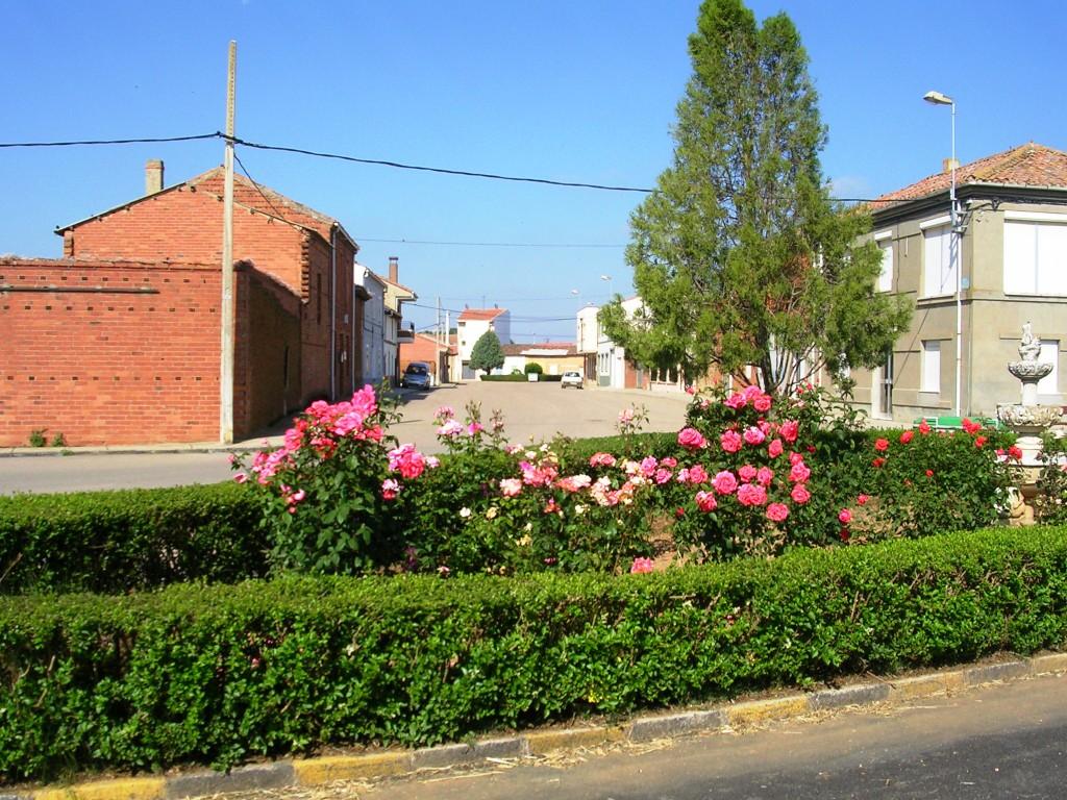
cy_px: 400
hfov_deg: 49.0
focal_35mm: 38
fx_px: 1171
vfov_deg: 37.7
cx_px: 534
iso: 50
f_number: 5.6
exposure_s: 1/291
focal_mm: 5.8
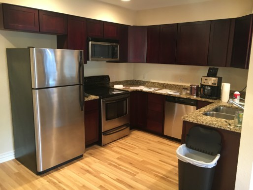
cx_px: 126
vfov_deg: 48.3
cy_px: 95
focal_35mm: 29
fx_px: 212
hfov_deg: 61.6
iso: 200
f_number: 2.2
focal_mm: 4.15
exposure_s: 1/20
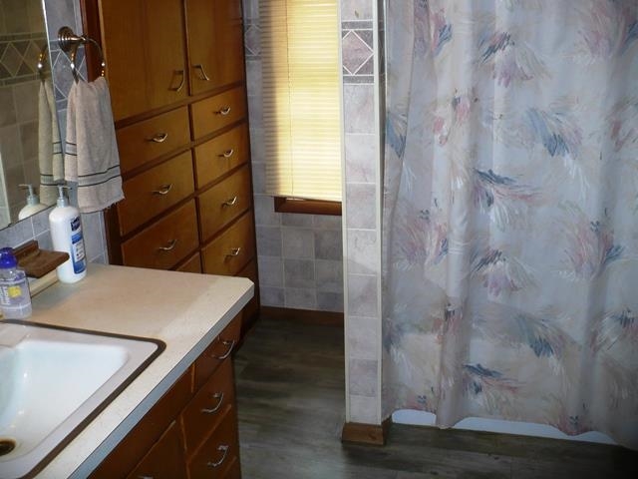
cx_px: 319
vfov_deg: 38.7
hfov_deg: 50.1
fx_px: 682
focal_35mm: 37
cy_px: 240
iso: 100
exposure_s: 1/30
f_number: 2.8
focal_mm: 6.1
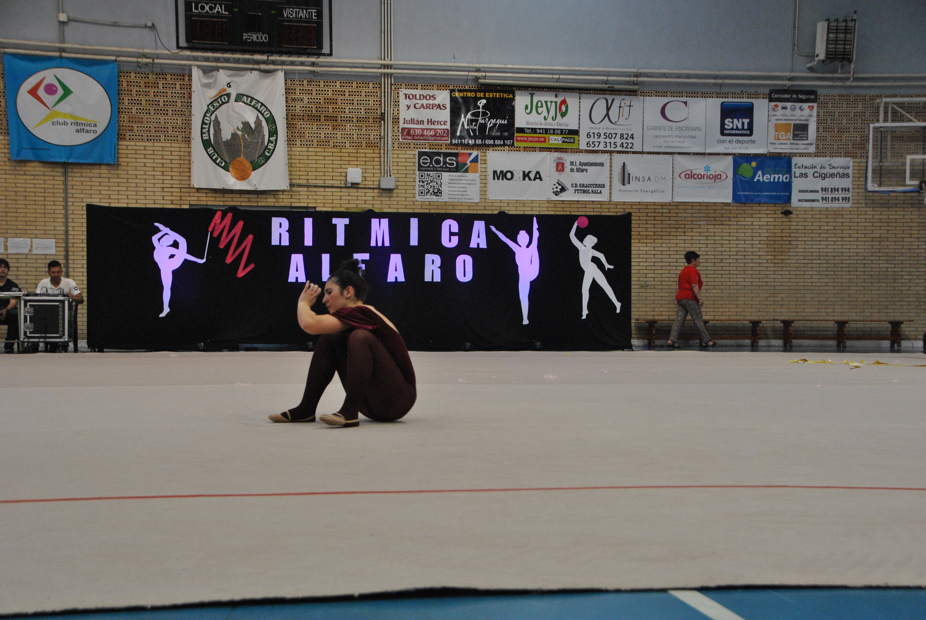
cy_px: 314
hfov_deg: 34.4
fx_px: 1494
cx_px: 460
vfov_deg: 23.4
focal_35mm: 58
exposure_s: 1/160
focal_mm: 38
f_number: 6.3
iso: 800
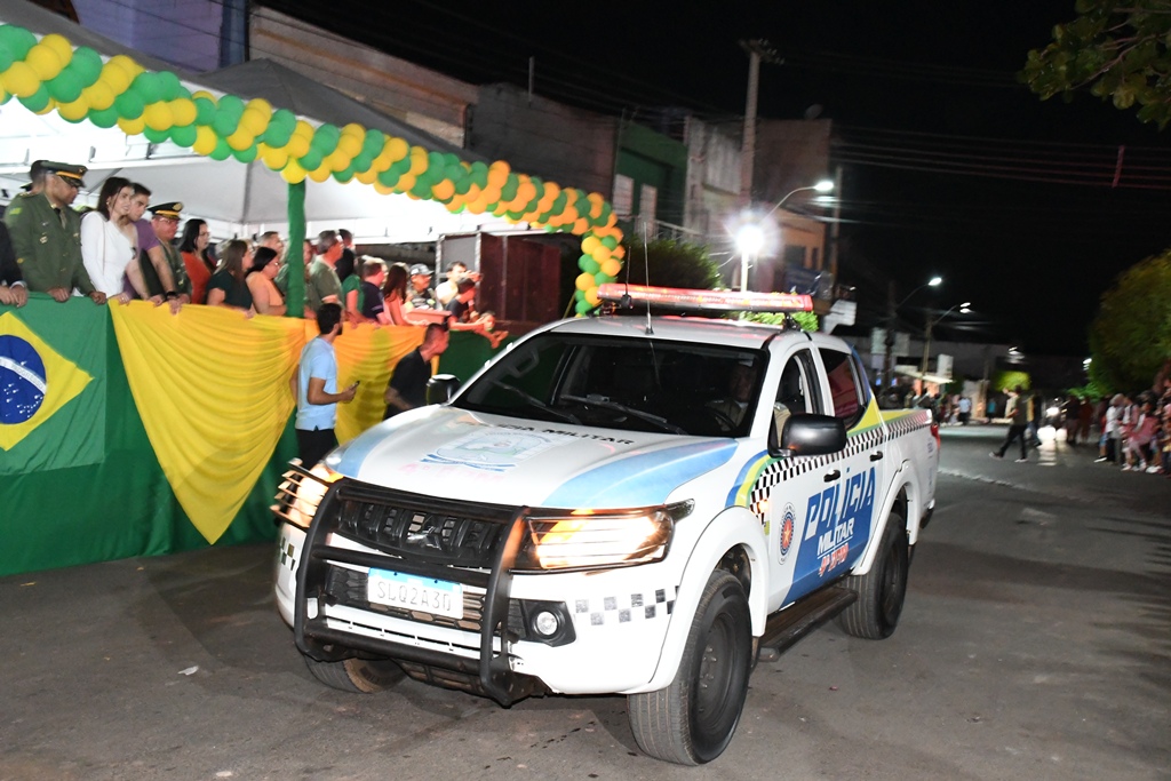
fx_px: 1269
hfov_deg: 49.5
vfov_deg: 34.2
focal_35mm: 39
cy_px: 390
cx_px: 586
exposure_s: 1/80
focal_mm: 26
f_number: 5
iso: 8000
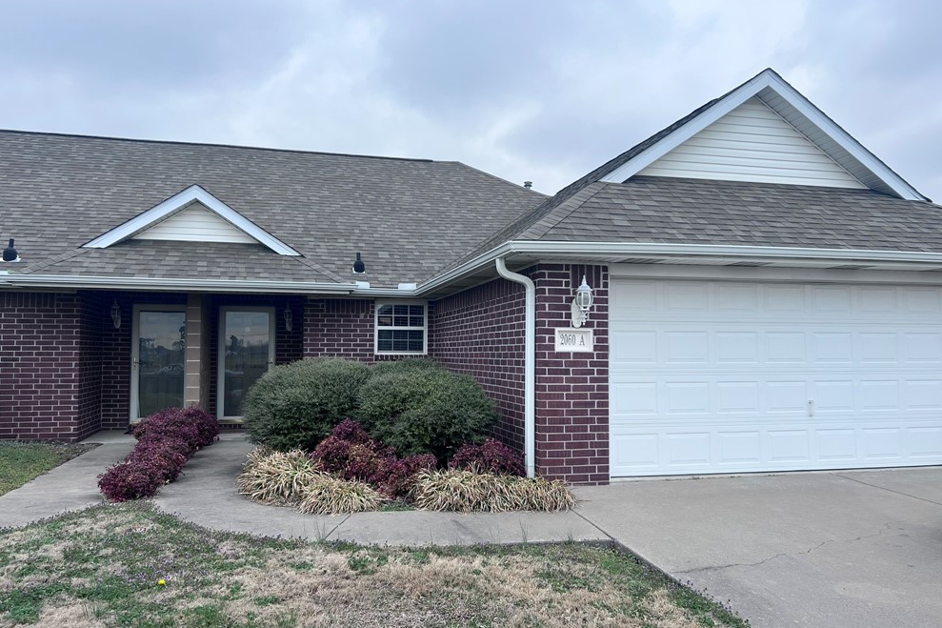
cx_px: 456
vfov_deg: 46.4
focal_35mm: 28
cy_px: 322
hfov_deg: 65.5
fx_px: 732
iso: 50
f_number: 1.5
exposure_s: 1/3571
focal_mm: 5.7
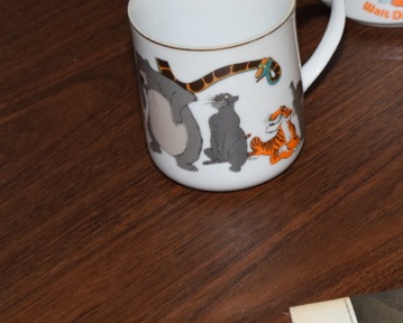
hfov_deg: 10.0
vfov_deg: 8.2
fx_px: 2245
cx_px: 558
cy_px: 107
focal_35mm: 188
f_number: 5.3
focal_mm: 48
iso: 720
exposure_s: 1/60
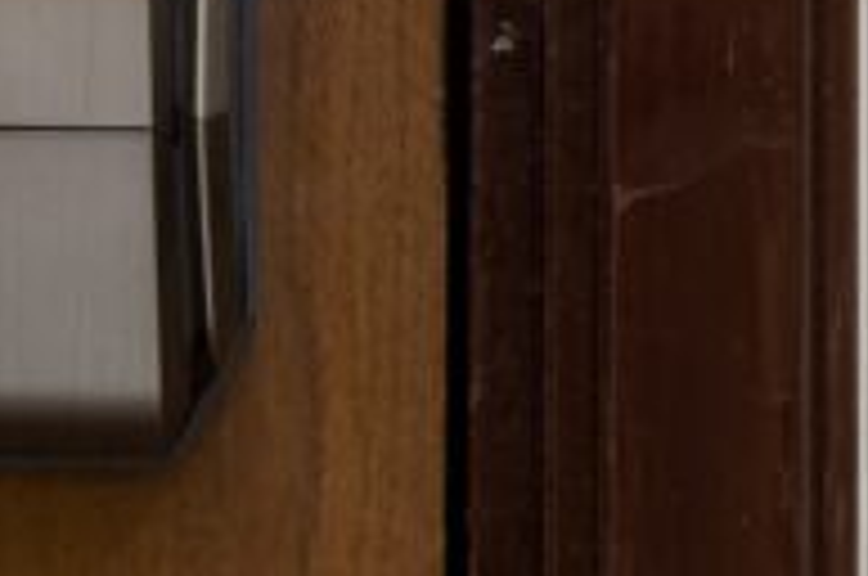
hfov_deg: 7.2
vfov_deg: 4.9
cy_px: -702
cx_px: -949
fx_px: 6644
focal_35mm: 276
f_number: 4
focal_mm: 35
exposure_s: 1/8
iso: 200
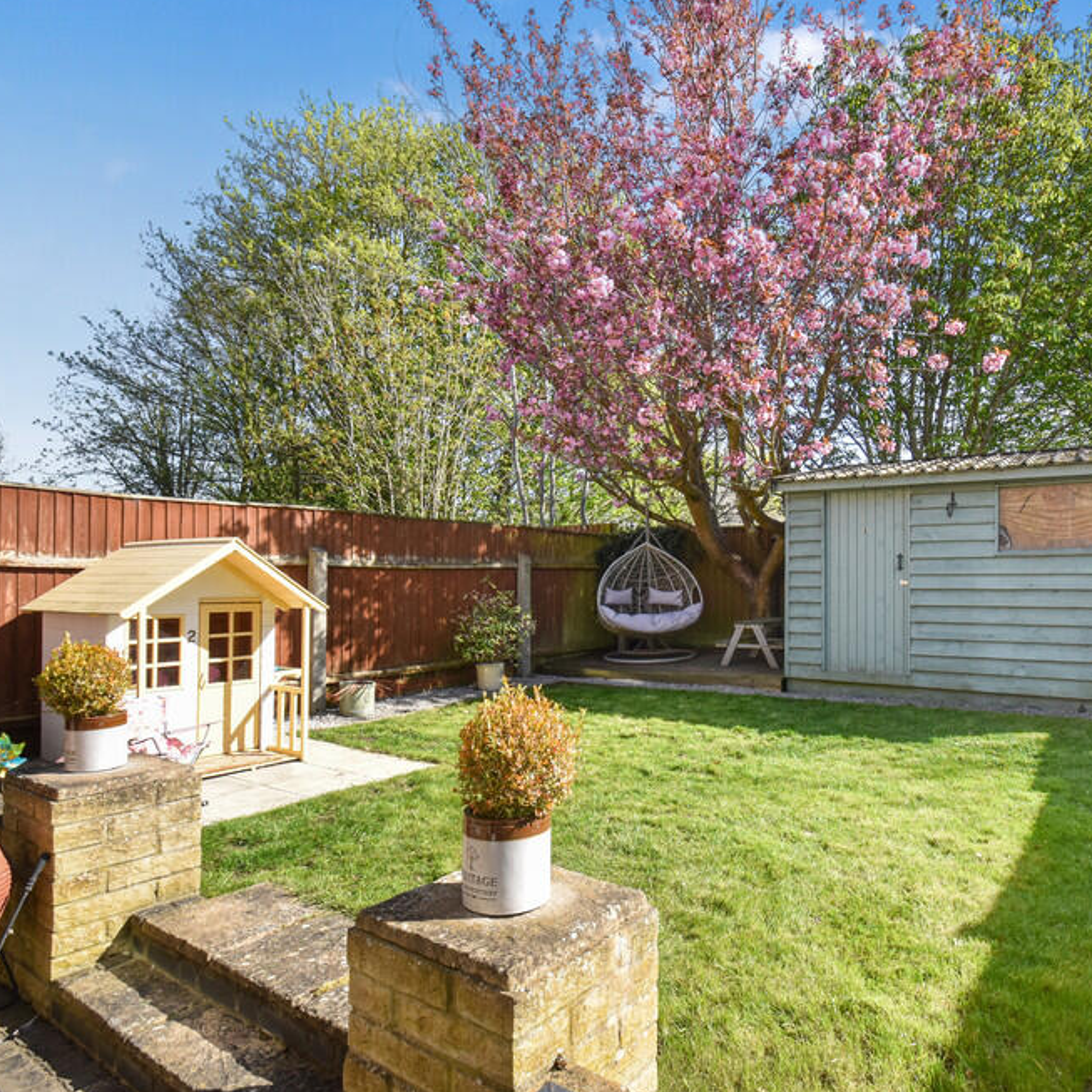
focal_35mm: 20
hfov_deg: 73.9
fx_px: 714
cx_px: 661
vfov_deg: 74.8
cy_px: 533
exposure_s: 1/400
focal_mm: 10
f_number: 9
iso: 400
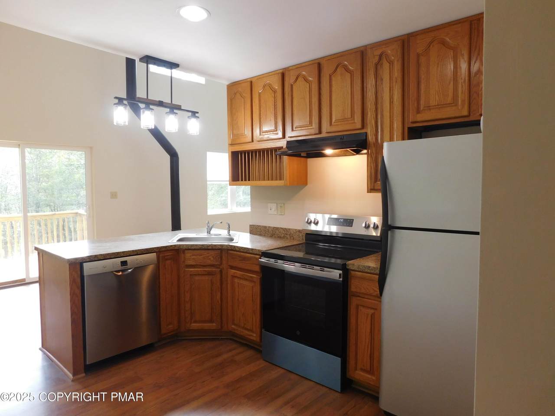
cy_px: 208
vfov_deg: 58.9
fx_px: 369
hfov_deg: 73.9
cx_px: 278
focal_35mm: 23
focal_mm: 4
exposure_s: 1/30
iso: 160
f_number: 3
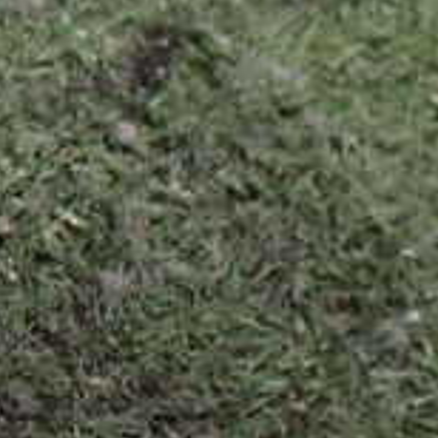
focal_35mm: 103
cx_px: -344
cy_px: -100
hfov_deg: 14.8
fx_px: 1474
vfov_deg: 16.2
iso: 800
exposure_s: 1/80
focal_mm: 5.4
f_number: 2.3
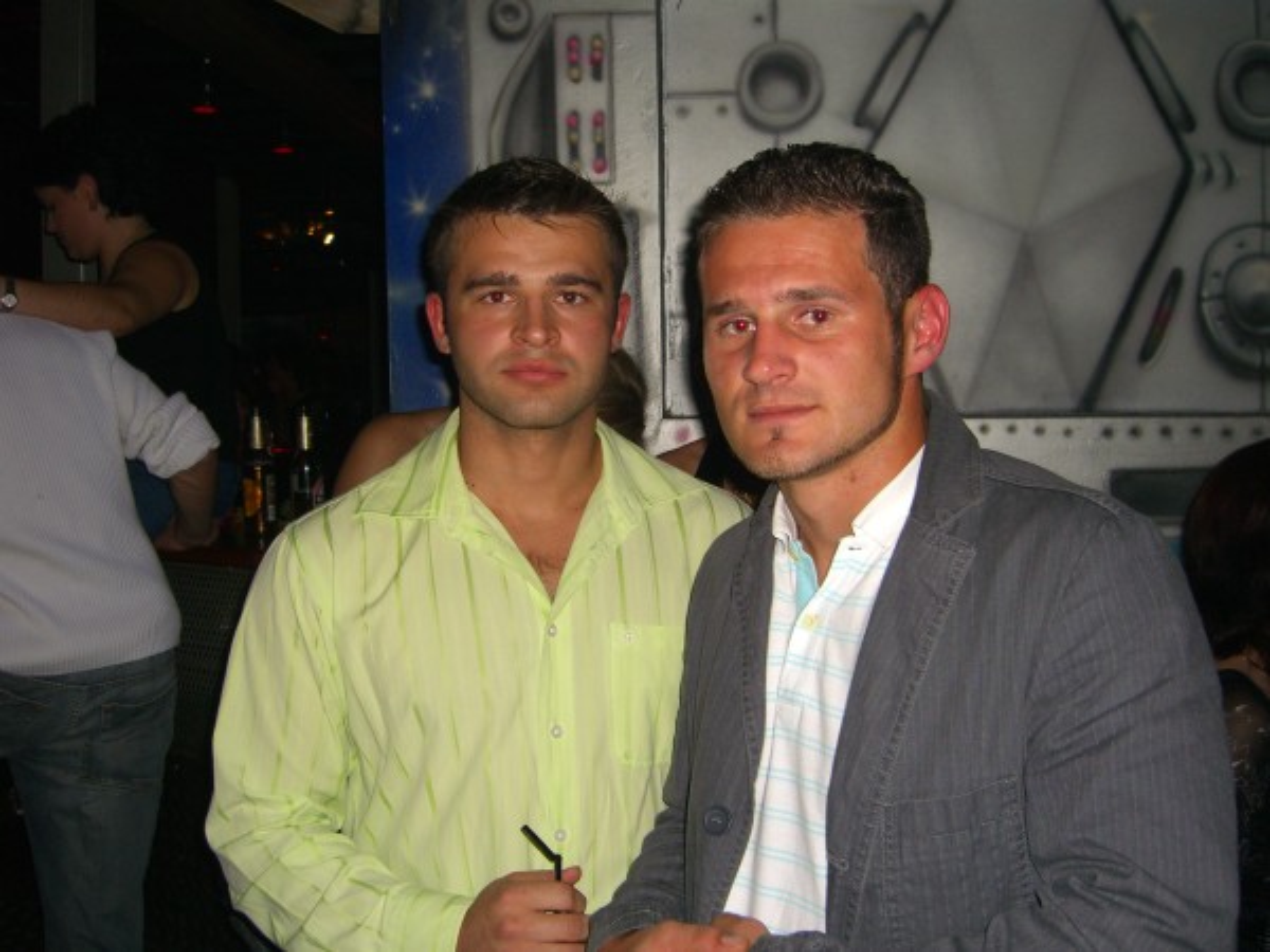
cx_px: 635
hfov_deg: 49.0
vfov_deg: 37.7
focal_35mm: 38
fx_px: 1394
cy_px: 476
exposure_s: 1/60
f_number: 2.8
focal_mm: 7.9
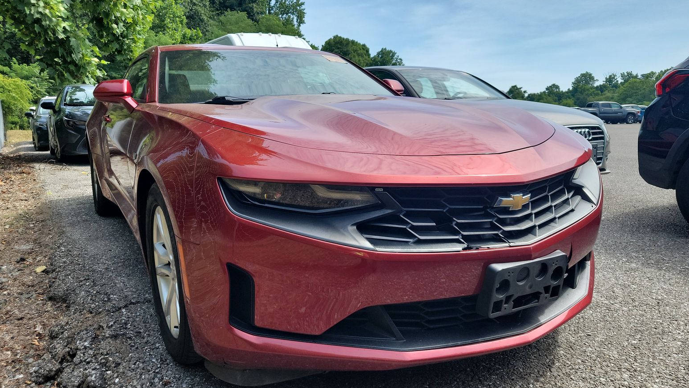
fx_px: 493
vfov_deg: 42.9
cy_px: 191
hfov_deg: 69.8
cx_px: 338
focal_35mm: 27
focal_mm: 6.7
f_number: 1.8
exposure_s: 1/549
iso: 50
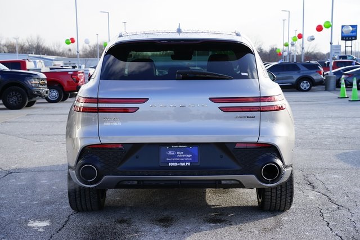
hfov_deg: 30.1
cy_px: 120
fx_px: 670
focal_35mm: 67
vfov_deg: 20.3
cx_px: 180
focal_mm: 67
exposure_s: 1/100
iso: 100
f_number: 8
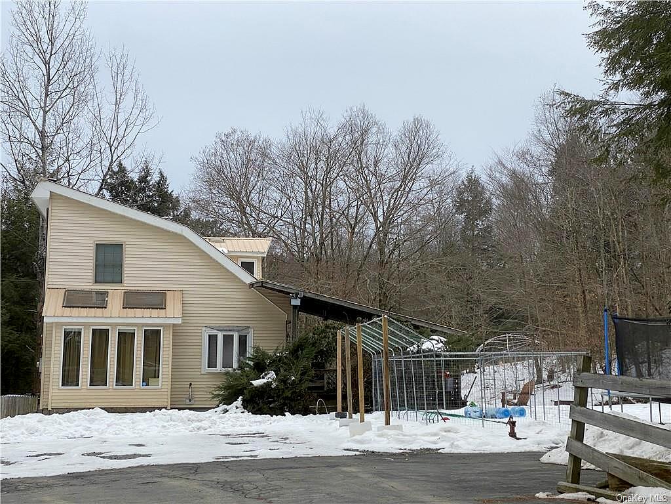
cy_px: 252
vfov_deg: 28.0
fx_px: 1008
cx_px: 336
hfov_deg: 36.8
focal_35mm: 52
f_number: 2
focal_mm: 6
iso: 20
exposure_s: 1/1261
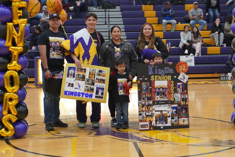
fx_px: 507
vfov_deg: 17.5
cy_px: 55
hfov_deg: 26.1
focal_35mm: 78
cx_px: 129
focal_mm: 37
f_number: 5.6
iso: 2500
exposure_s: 1/160
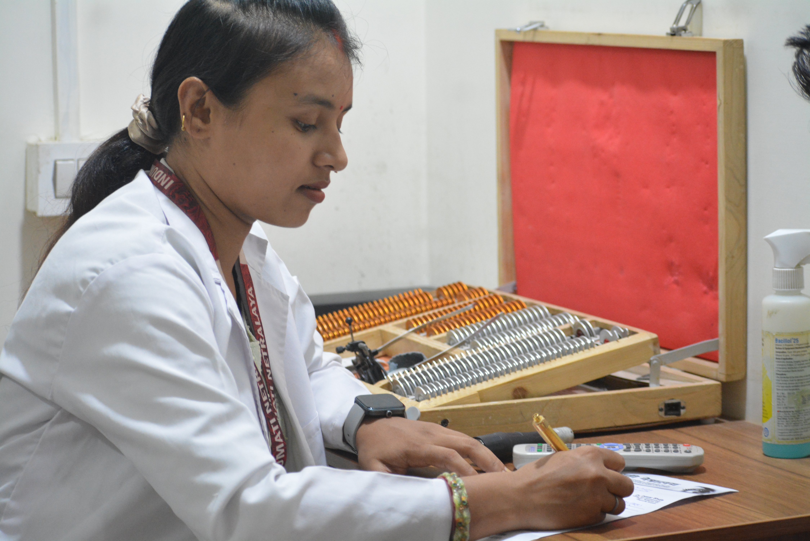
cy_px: 270
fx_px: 2363
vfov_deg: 13.0
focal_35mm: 105
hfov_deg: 19.5
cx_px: 405
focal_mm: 70
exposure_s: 1/50
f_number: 22
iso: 2500
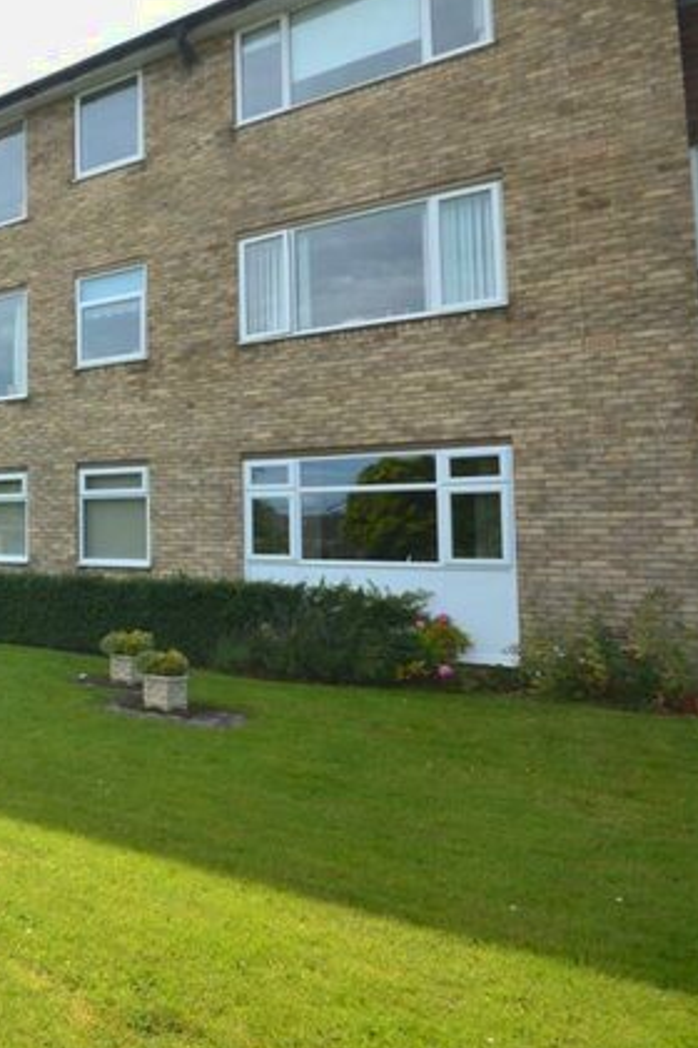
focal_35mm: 25
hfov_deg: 37.4
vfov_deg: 71.5
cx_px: -157
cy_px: 502
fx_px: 727
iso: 400
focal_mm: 10
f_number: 11
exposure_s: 1/400
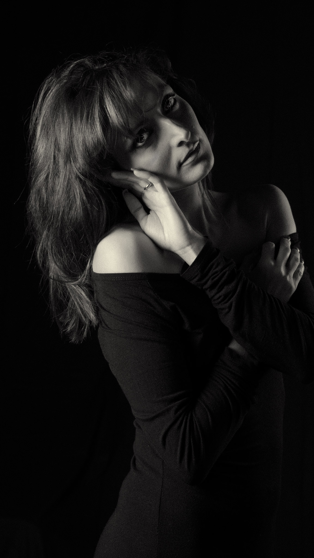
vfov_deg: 24.2
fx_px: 1303
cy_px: 279
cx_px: 178
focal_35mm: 88
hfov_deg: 13.7
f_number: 5.6
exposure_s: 1/160
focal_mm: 56
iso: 100
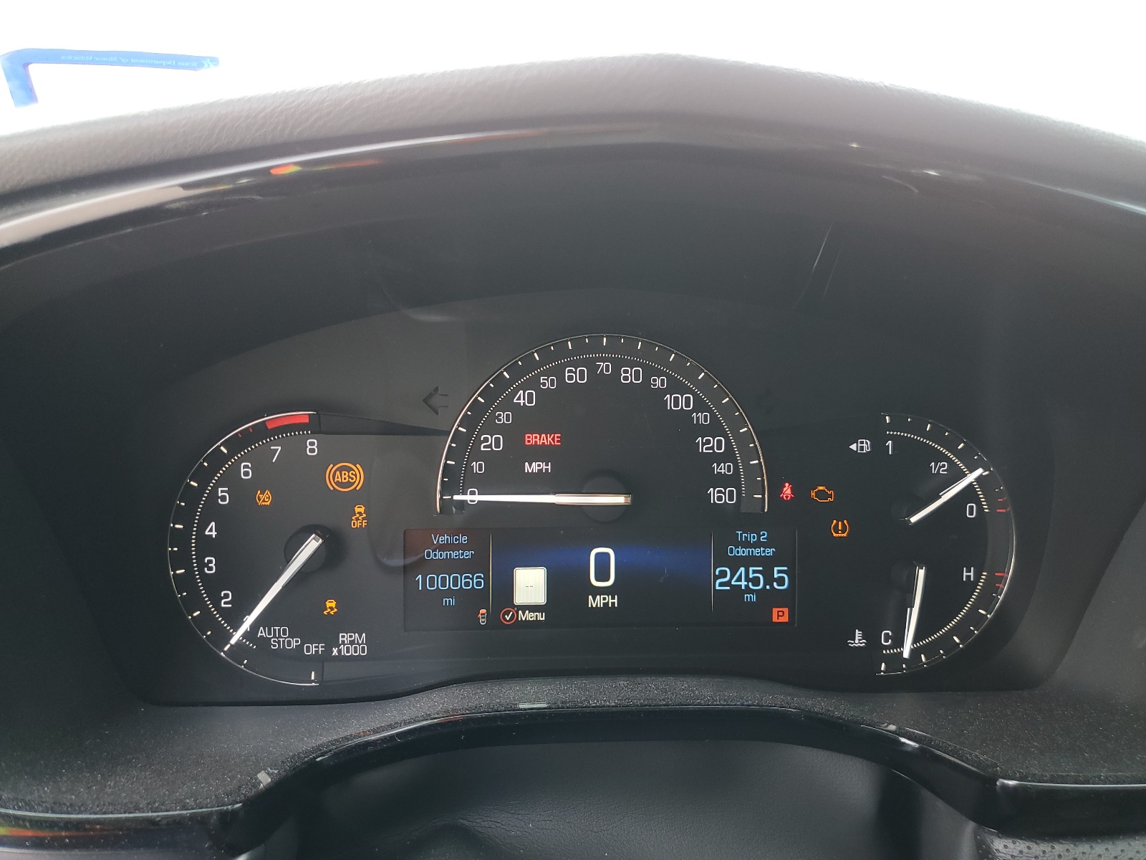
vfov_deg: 53.1
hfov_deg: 67.3
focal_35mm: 26
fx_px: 861
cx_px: 573
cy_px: 430
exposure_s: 1/60.2
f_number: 1.5
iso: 58
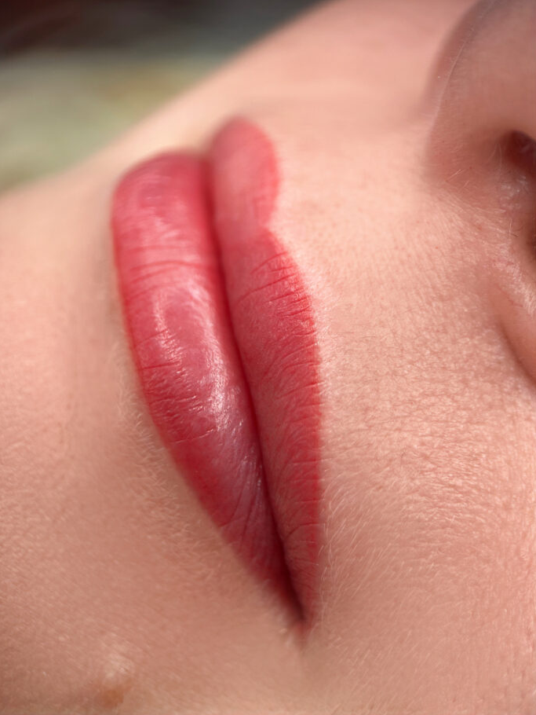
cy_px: 314
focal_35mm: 27
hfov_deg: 51.3
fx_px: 557
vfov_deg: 65.1
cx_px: 237
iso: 80
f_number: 1.78
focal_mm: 6.86
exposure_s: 1/319
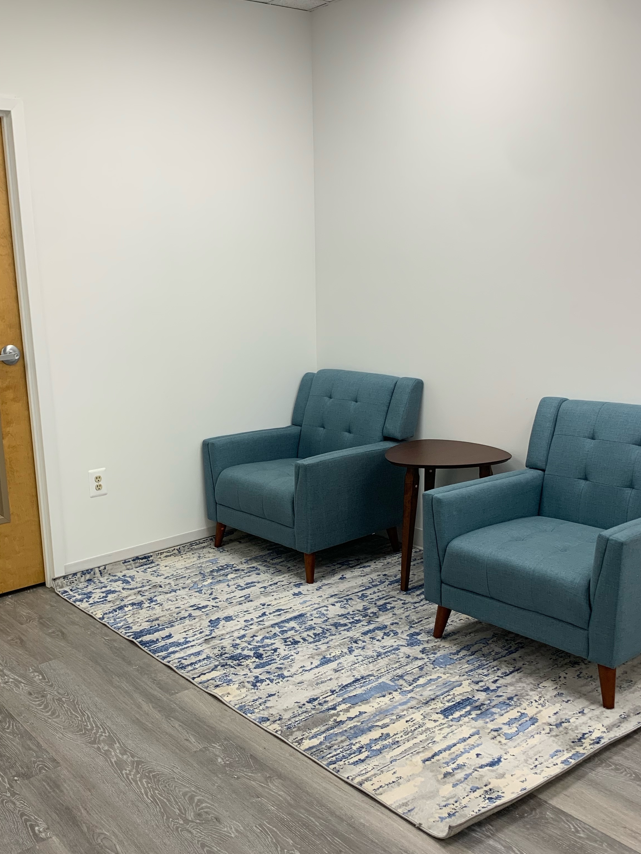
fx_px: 840
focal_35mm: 34
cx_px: 238
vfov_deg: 53.9
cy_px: 460
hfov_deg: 41.5
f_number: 1.8
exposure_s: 1/120
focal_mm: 4.25
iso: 50
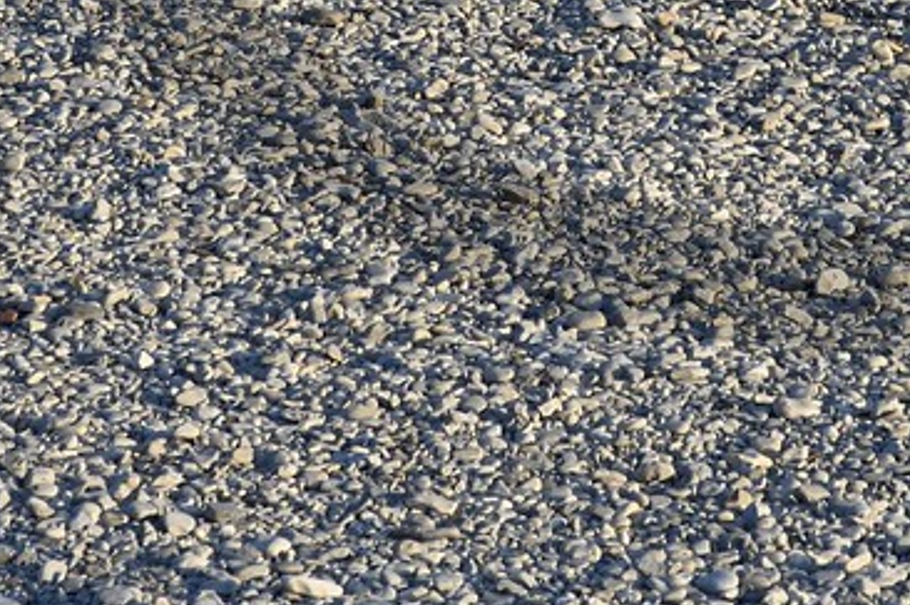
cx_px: 853
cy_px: -687
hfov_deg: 6.7
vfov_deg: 4.4
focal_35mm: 306
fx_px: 7725
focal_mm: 70
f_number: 10
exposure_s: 1/200
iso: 200
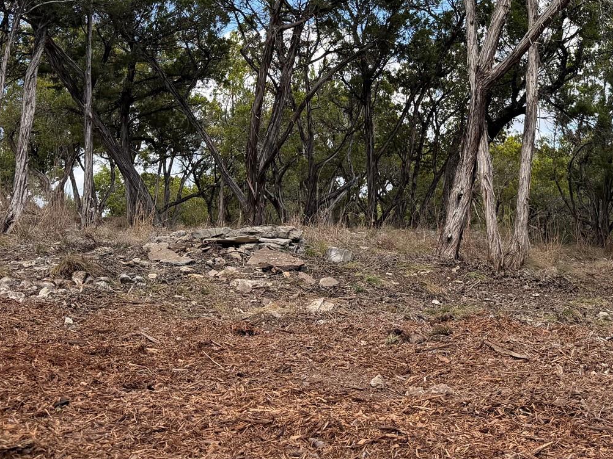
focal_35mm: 49
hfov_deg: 38.2
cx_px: 436
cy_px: 24
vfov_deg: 28.2
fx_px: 868
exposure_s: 1/1855
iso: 100
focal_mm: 6.76
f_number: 1.78
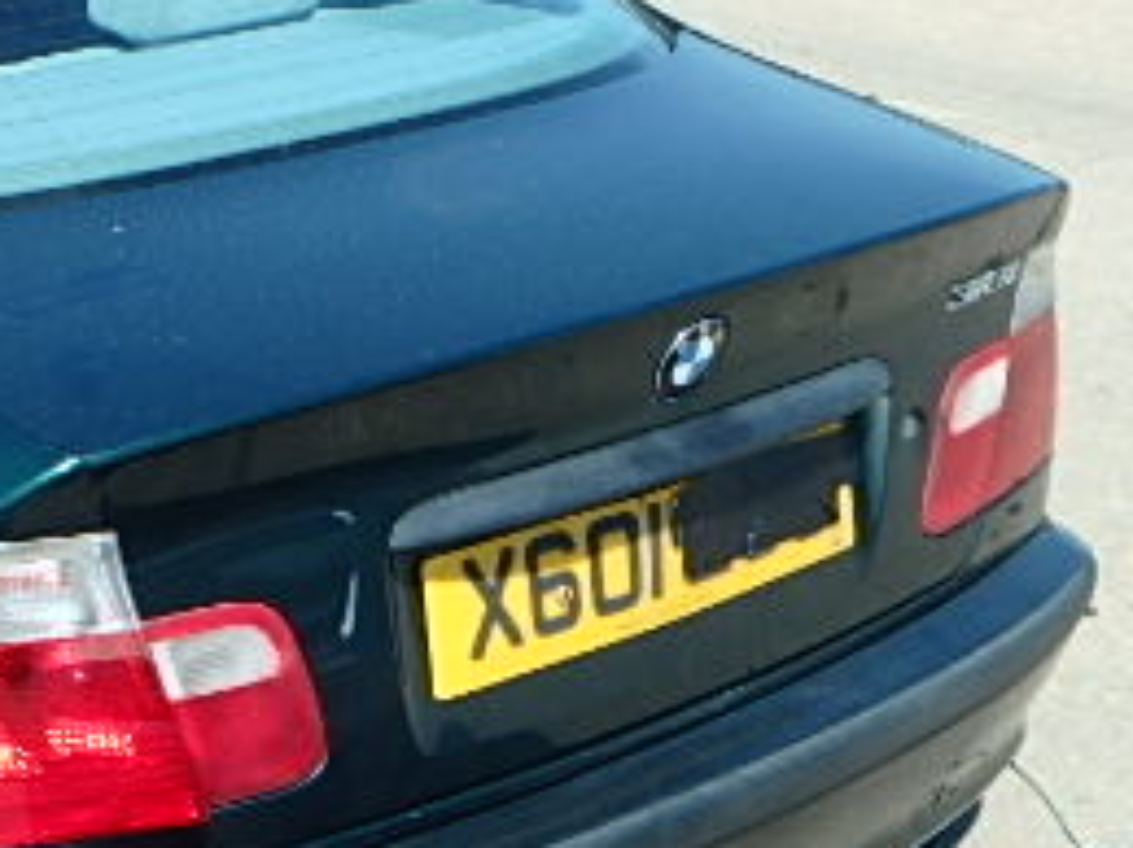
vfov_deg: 17.5
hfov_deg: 21.6
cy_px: 616
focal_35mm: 84
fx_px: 2748
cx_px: -232
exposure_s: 1/400
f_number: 4.9
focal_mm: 6
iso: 125
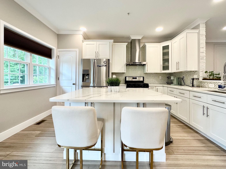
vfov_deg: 85.7
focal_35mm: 14
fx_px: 91
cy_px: 84
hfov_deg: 102.1
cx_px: 113
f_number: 2.2
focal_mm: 2.22
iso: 125
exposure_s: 1/120
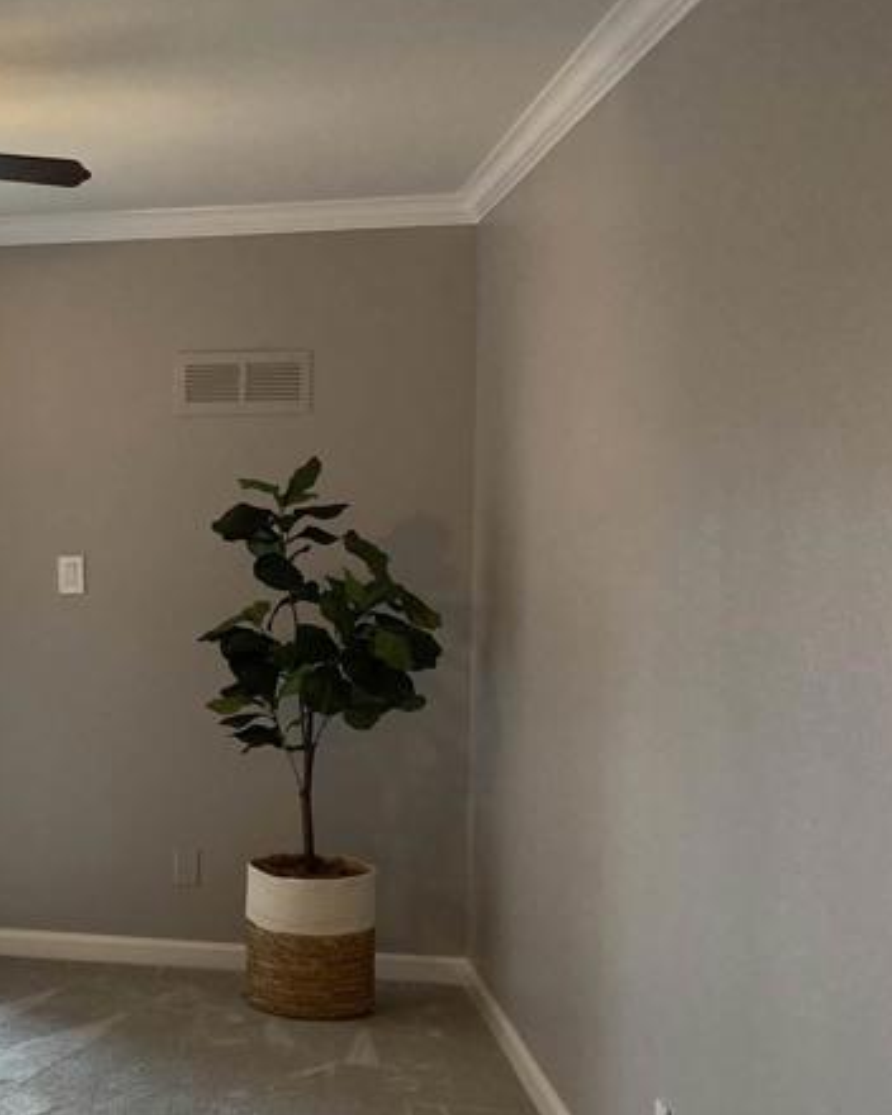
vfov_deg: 31.9
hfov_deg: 22.2
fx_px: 1947
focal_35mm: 59
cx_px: -375
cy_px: 590
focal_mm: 4.25
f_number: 1.8
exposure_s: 1/120
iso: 100
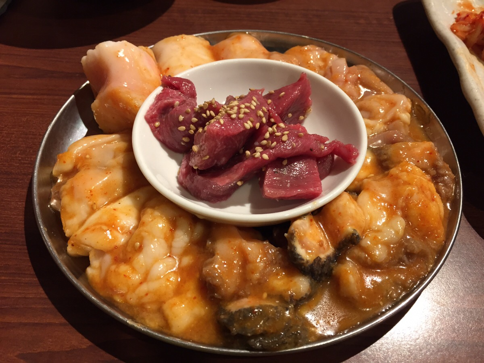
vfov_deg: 48.2
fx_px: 405
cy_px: 182
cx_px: 242
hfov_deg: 61.7
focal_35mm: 29
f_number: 2.2
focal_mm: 4.15
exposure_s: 1/30
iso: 100
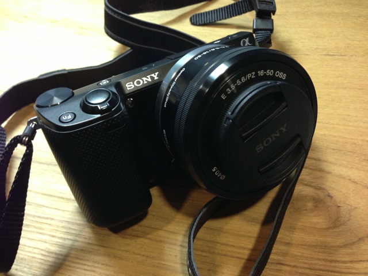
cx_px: 184
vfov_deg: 42.9
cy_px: 138
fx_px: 351
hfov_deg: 55.4
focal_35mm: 33
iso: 125
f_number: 2.4
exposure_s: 1/20
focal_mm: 4.13
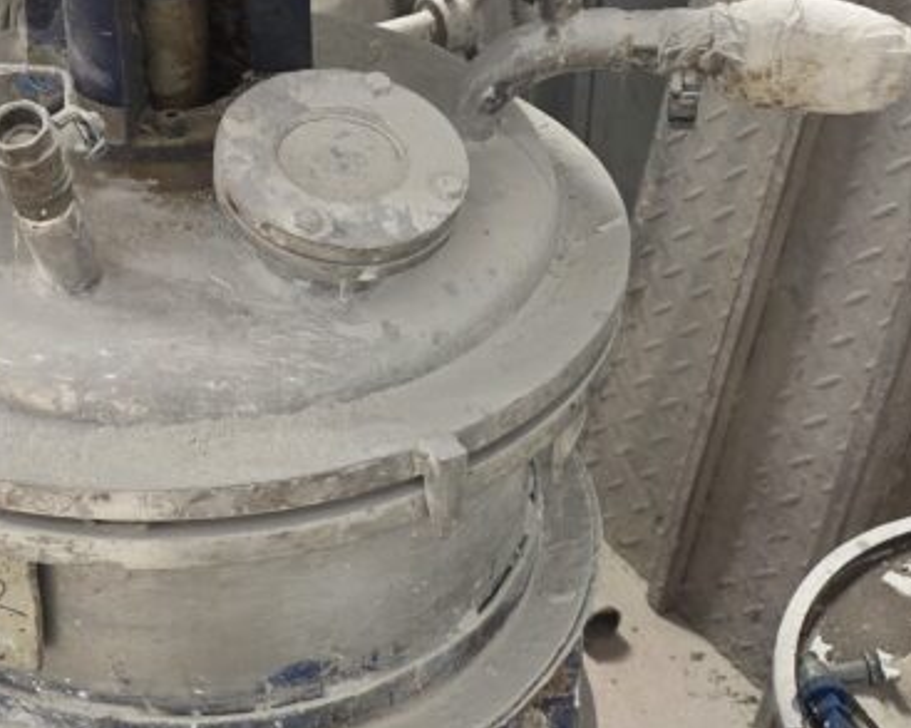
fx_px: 1320
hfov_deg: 36.3
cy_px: 209
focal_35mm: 49
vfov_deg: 30.4
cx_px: 132
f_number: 1.7
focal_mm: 6.3
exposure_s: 1/100
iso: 250
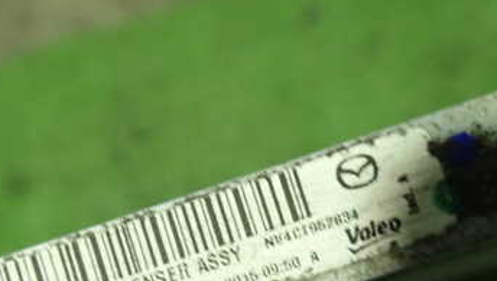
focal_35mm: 57
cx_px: 227
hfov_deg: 36.6
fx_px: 752
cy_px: 277
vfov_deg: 20.5
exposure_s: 1/30
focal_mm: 5.4
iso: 640
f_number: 2.3
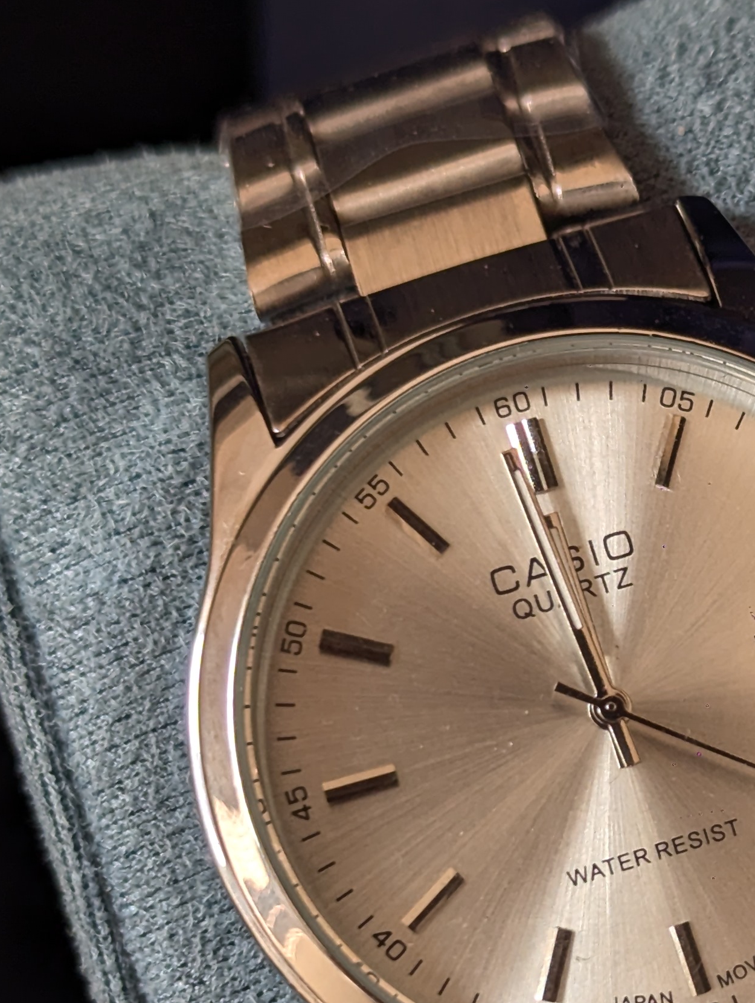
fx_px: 3423
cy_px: 823
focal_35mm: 118
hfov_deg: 12.5
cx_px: 688
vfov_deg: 16.5
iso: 47
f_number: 1.85
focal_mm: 6.81
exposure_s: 1/150
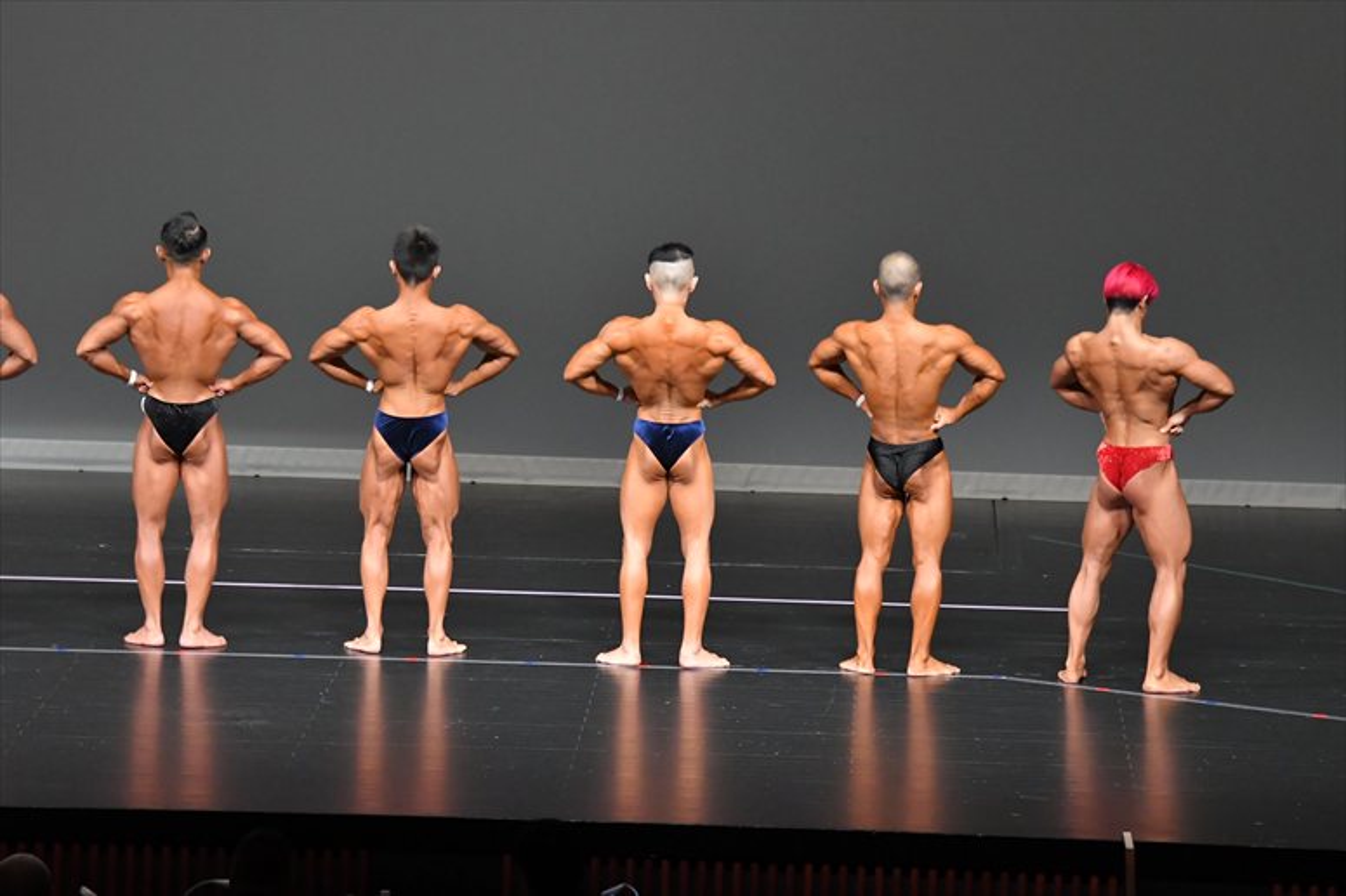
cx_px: 673
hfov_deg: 10.2
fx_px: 7549
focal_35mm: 202
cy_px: 448
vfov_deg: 6.8
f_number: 5.6
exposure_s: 1/400
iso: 5000
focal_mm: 135
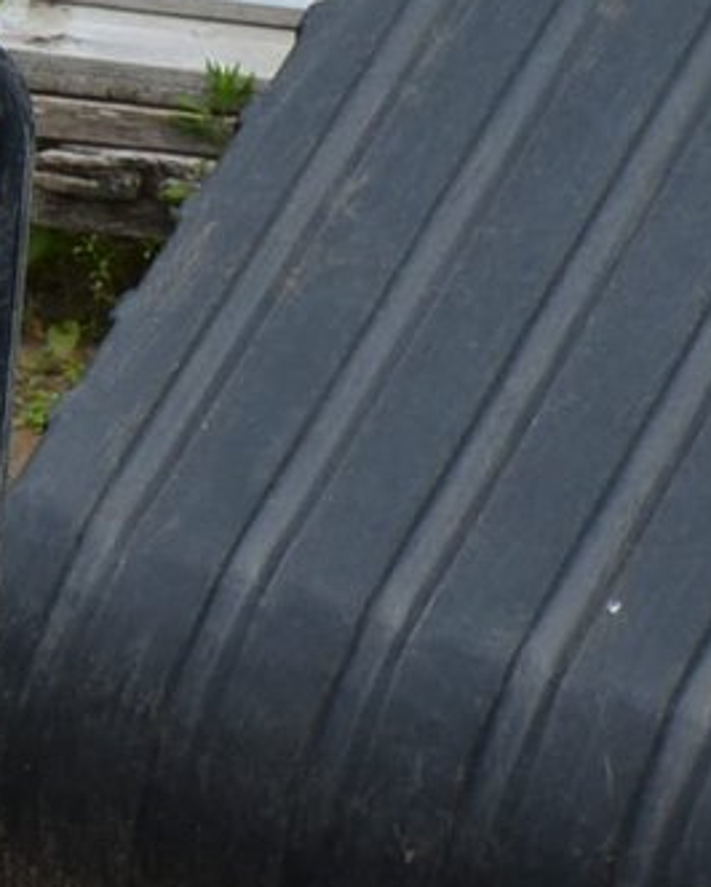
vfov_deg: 11.1
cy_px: 285
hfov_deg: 8.4
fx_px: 4573
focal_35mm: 174
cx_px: -780
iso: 100
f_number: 8
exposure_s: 1/250
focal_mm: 24
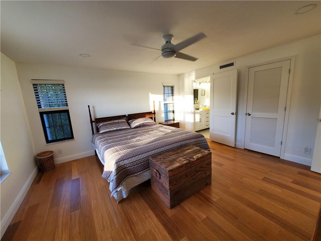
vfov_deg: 89.9
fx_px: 121
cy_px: 120
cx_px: 160
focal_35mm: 13
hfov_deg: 106.2
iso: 80
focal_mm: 1.8
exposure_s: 1/60
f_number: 2.2
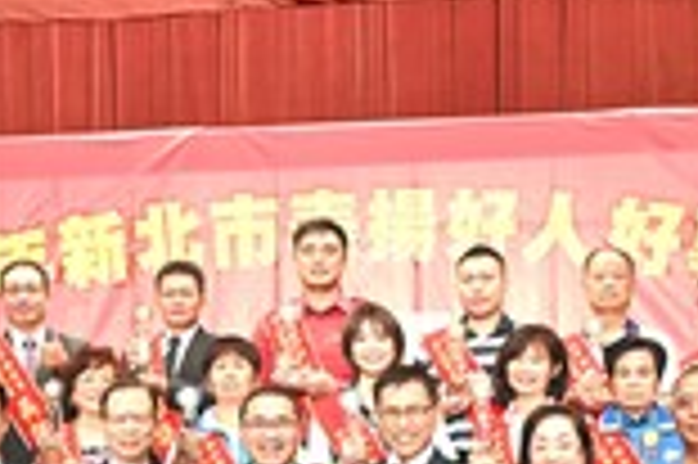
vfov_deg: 15.1
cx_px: 261
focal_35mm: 89
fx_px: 1729
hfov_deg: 22.8
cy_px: 430
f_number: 4
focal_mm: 34.5
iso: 500
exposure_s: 1/100
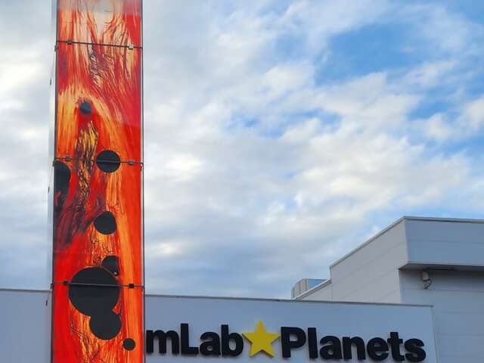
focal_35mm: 23
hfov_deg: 73.9
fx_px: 322
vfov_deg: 58.9
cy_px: 182
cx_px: 242
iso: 12
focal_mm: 6.4
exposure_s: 1/500
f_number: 1.8
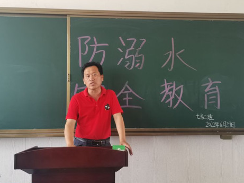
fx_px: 268
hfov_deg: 49.0
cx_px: 126
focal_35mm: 38
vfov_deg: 37.7
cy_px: 90
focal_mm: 4.75
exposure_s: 1/120
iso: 160
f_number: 1.8
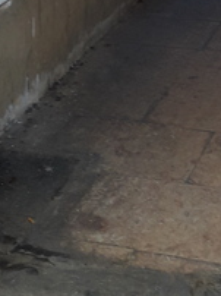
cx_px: 255
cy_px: -256
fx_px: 896
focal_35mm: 105
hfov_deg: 13.7
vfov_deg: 15.7
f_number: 1.9
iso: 50
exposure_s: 1/40
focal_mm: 3.6
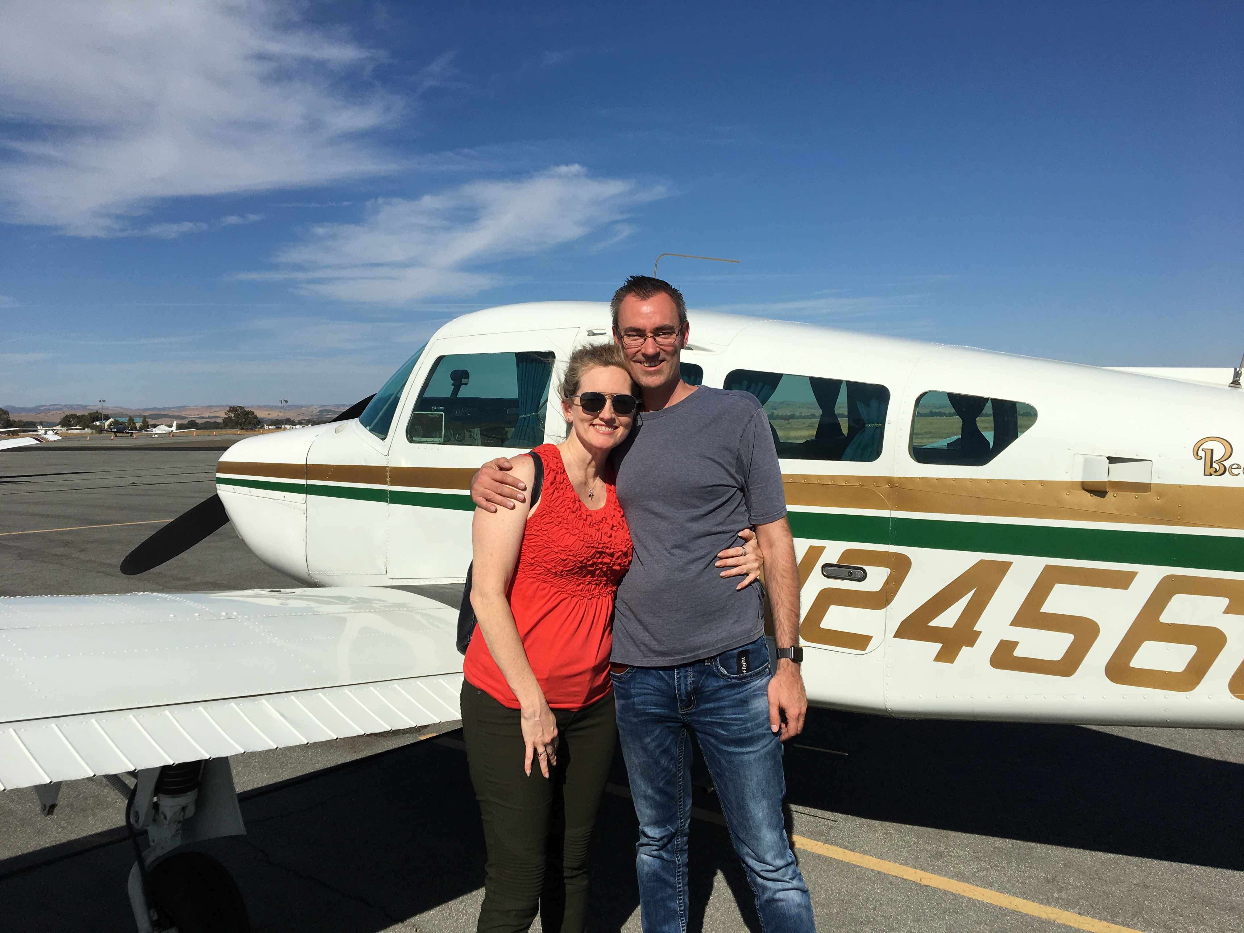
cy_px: 466
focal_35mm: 29
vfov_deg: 48.2
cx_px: 622
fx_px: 1042
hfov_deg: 61.7
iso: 25
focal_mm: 4.15
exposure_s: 1/4808
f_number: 2.2
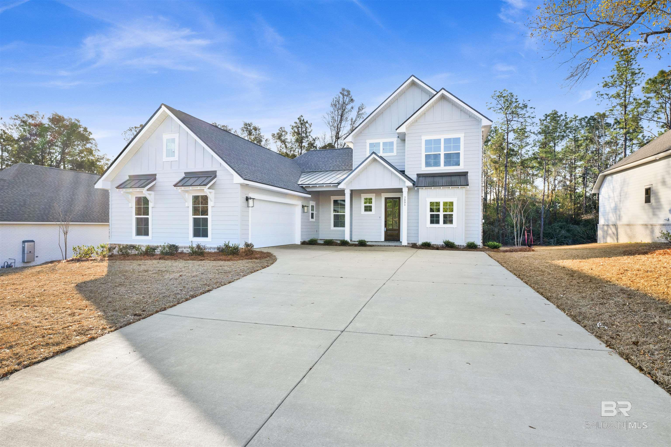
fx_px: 326
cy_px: 224
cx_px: 336
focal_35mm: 18
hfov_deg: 91.6
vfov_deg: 68.9
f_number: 11
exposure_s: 1/200
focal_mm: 17.5
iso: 400
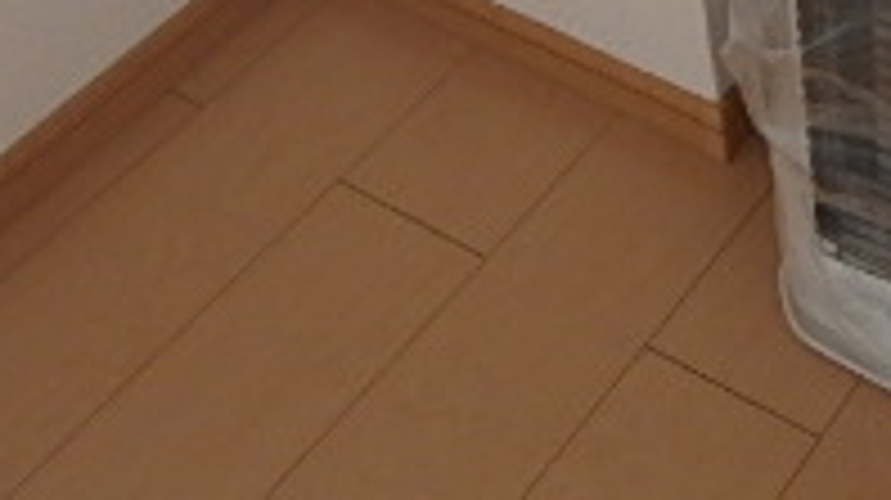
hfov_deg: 25.7
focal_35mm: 74
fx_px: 1747
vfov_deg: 15.0
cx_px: 1058
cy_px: -257
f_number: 3.5
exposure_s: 1/50
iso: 200
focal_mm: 3.7
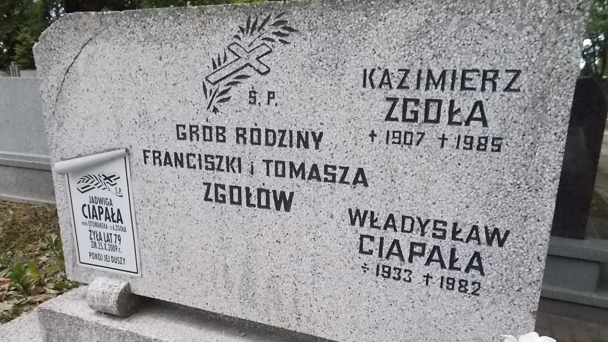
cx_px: 310
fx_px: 468
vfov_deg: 39.9
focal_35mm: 29
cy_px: 215
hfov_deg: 66.1
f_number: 8
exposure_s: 1/200
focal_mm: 4.6
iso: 400
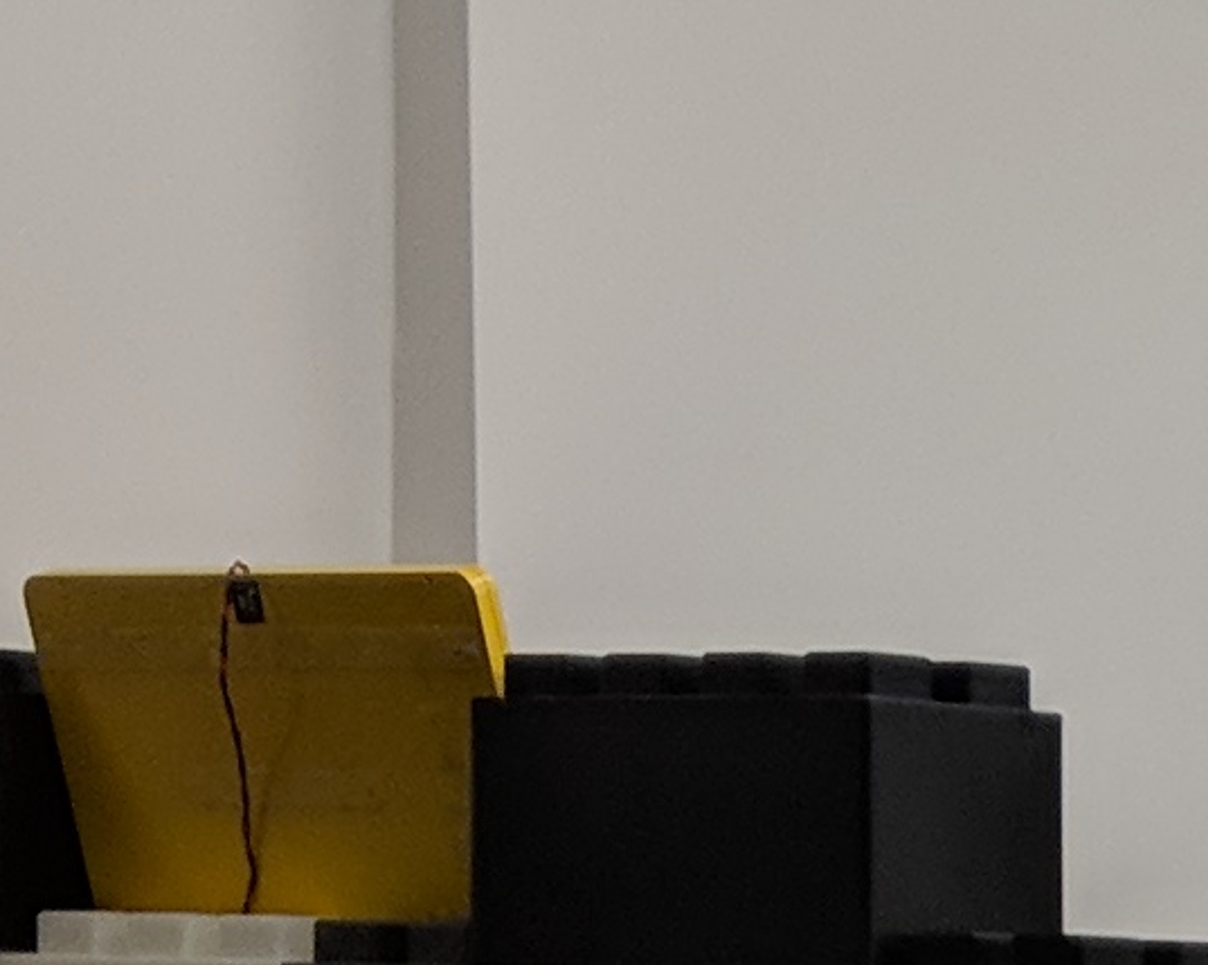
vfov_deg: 7.5
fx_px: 7075
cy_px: 1793
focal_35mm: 198
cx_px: 2859
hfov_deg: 8.9
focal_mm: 4.44
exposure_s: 1/140
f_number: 1.8
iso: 50
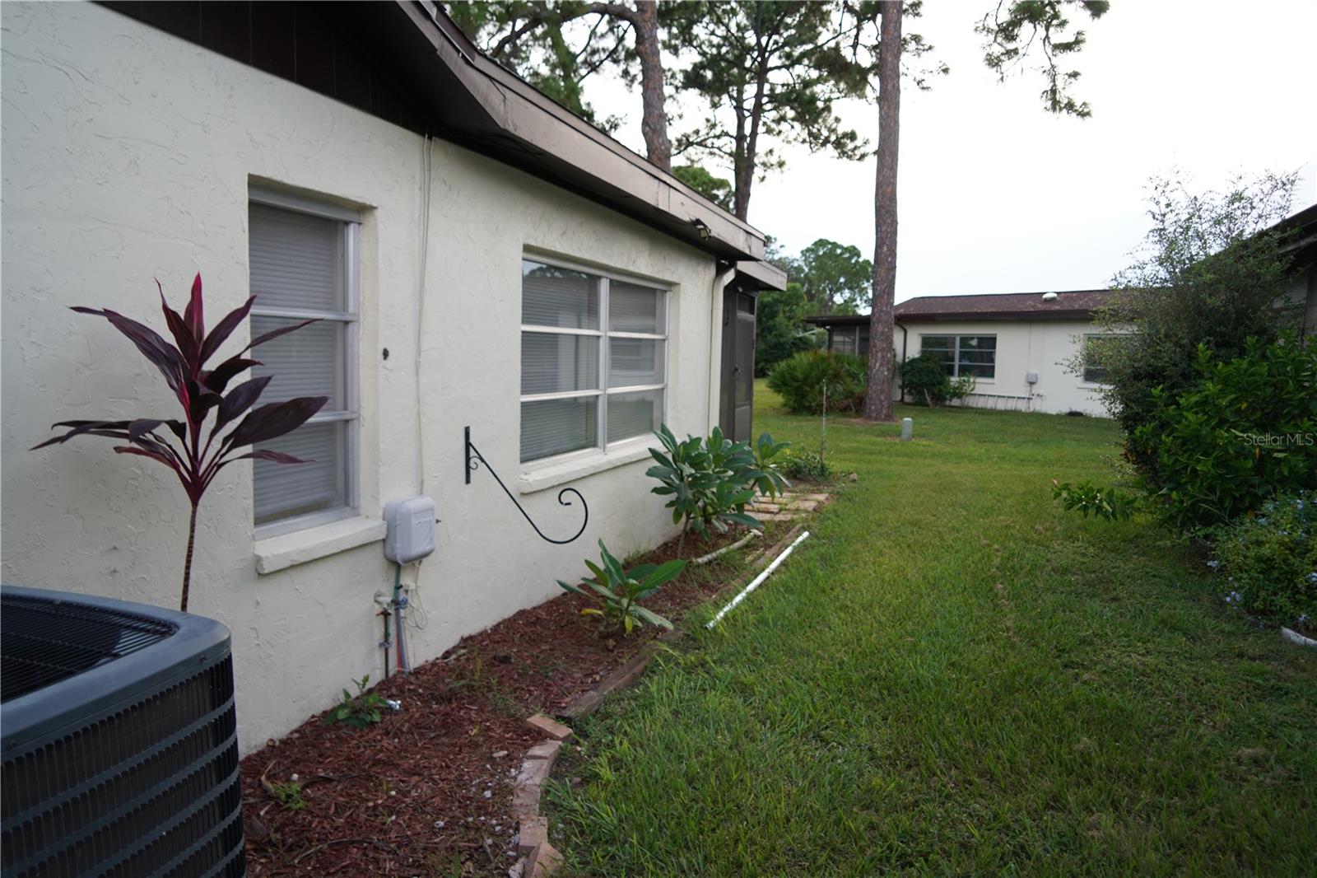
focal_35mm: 24
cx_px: 658
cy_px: 439
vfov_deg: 53.1
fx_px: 878
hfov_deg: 73.8
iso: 320
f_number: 4
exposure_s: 1/160
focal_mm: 24
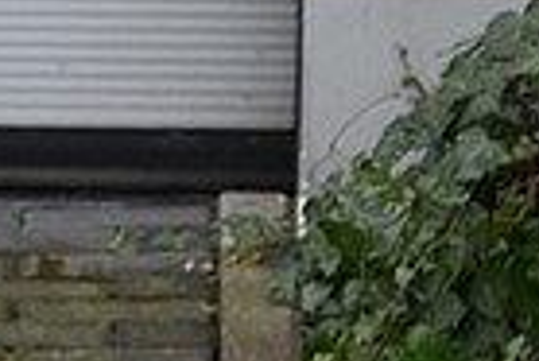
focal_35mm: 549
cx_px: -791
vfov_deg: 2.5
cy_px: 70
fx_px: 8228
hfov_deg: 3.7
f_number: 5.6
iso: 400
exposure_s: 1/125
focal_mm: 85
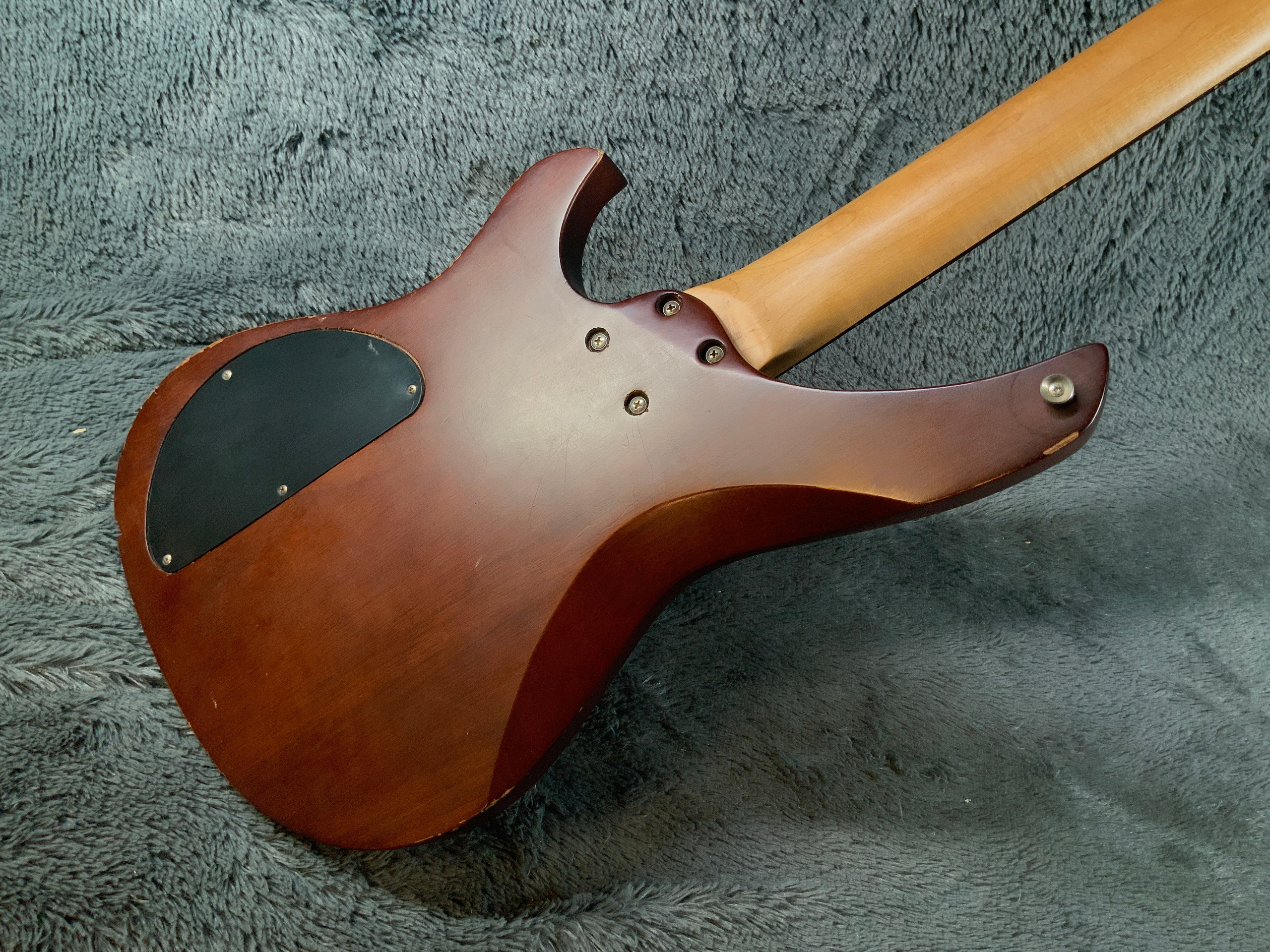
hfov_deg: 61.7
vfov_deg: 48.2
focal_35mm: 29
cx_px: 635
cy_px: 476
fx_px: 1064
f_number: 1.8
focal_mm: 3
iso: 64
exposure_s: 1/120
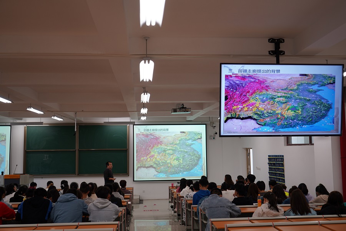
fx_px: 365
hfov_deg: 50.7
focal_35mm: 38
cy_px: 116
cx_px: 173
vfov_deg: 35.1
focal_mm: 38
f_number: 4
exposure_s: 1/40
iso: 160
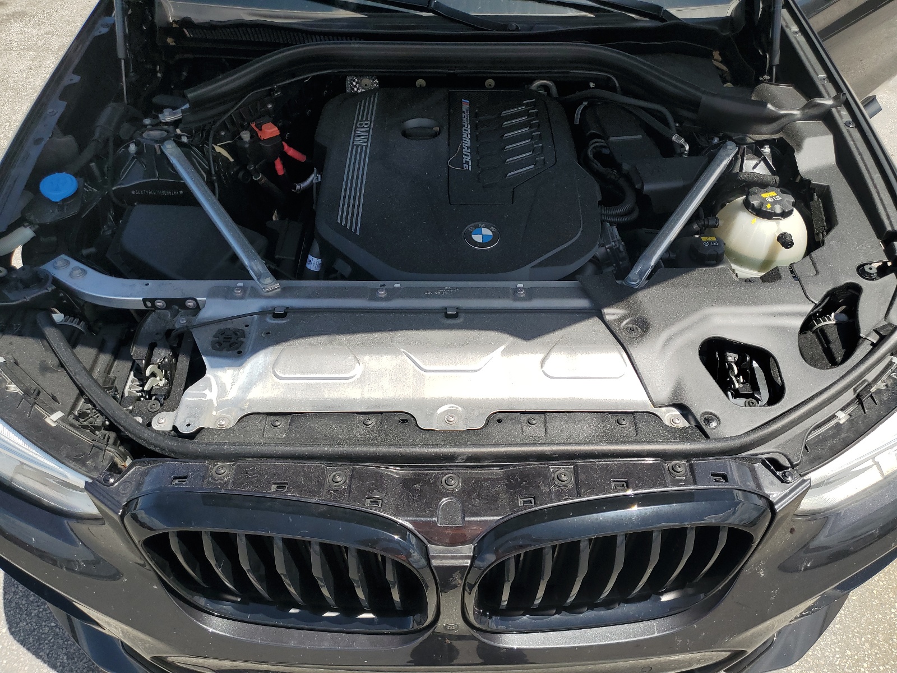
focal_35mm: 26
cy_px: 336
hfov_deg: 67.3
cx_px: 448
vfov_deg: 53.1
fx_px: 674
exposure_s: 1/3333
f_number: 1.5
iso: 50
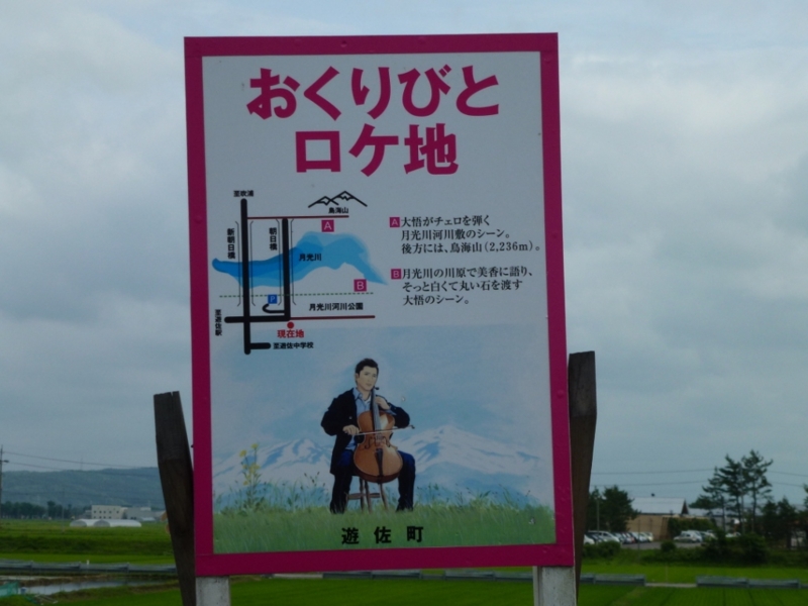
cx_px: 404
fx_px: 2428
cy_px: 303
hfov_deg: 18.9
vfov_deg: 14.2
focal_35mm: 104
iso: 100
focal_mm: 17.3
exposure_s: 1/800
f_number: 5
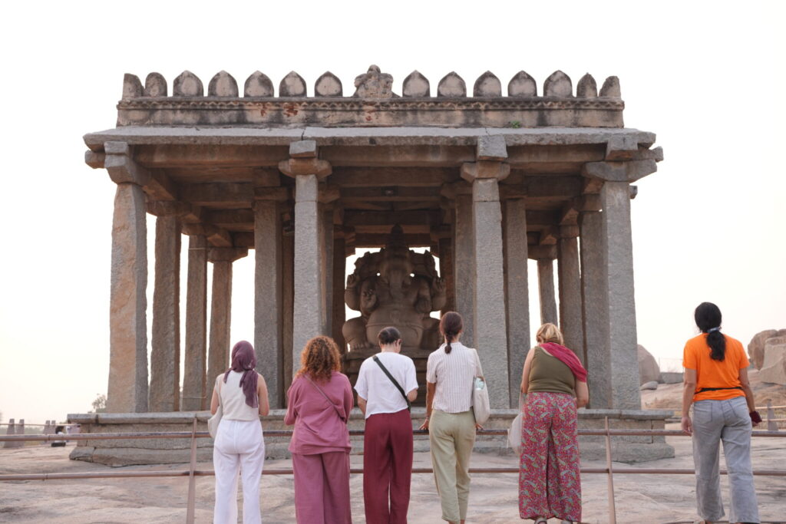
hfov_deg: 39.6
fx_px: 1092
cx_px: 393
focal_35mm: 50
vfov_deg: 27.0
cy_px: 262
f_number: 4
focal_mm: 50
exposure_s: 1/125
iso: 250
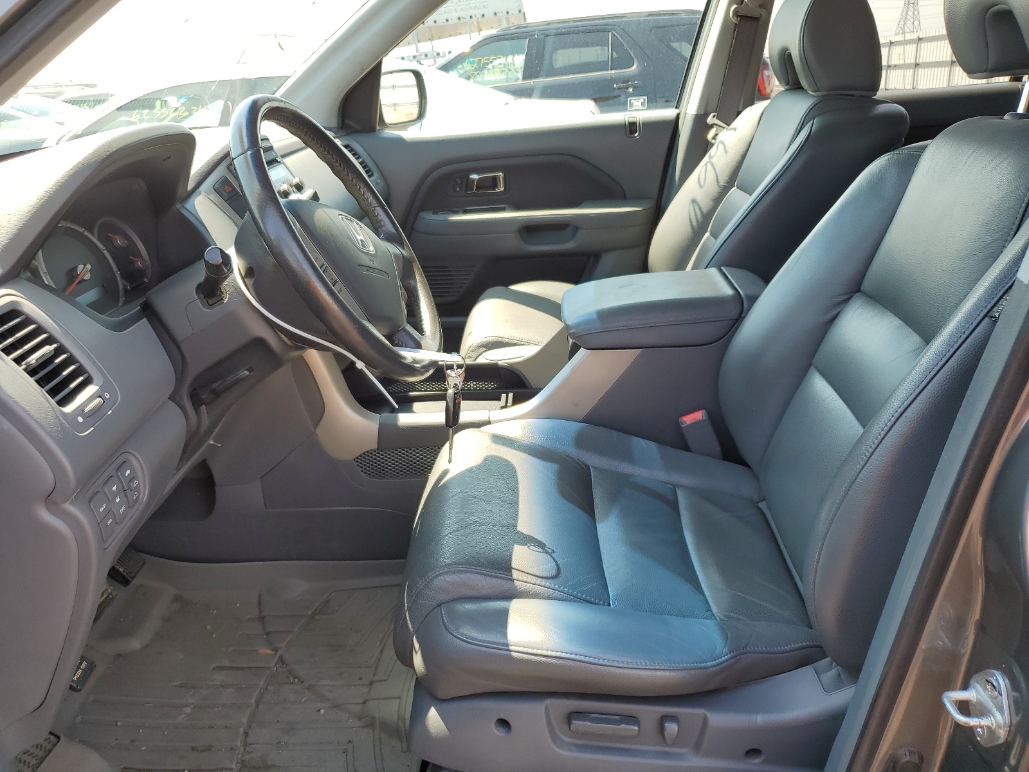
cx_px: 514
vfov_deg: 53.1
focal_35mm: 26
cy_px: 386
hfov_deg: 67.3
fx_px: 773
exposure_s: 1/345
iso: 50
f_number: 1.5
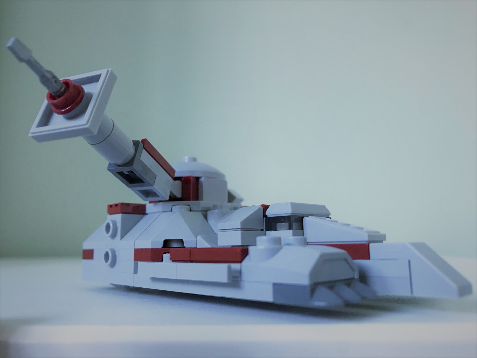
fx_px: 386
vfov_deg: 49.7
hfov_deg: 63.4
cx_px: 238
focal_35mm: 28
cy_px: 179
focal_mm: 3.99
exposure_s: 1/17
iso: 40
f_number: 1.8
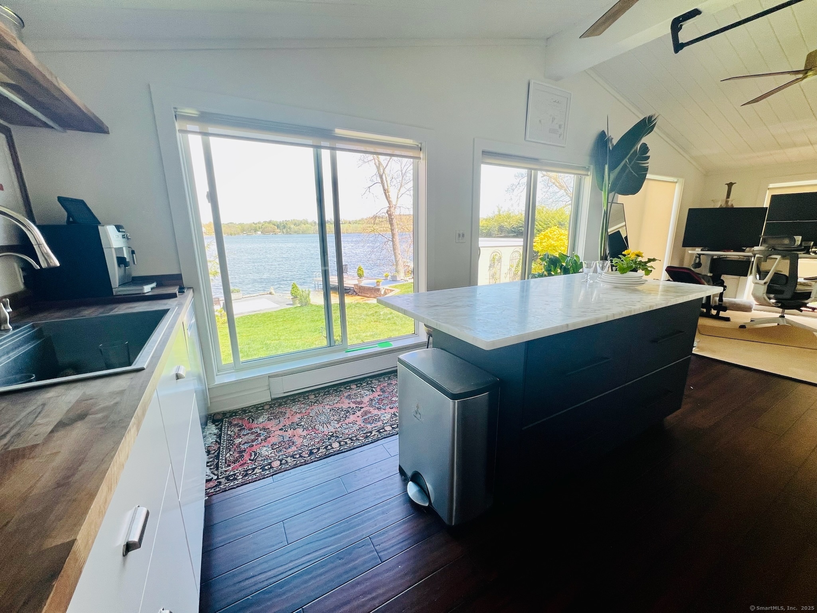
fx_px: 307
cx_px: 408
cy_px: 306
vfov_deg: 89.9
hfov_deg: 106.2
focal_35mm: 13
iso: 64
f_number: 1.8
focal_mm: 1.57
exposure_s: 1/99
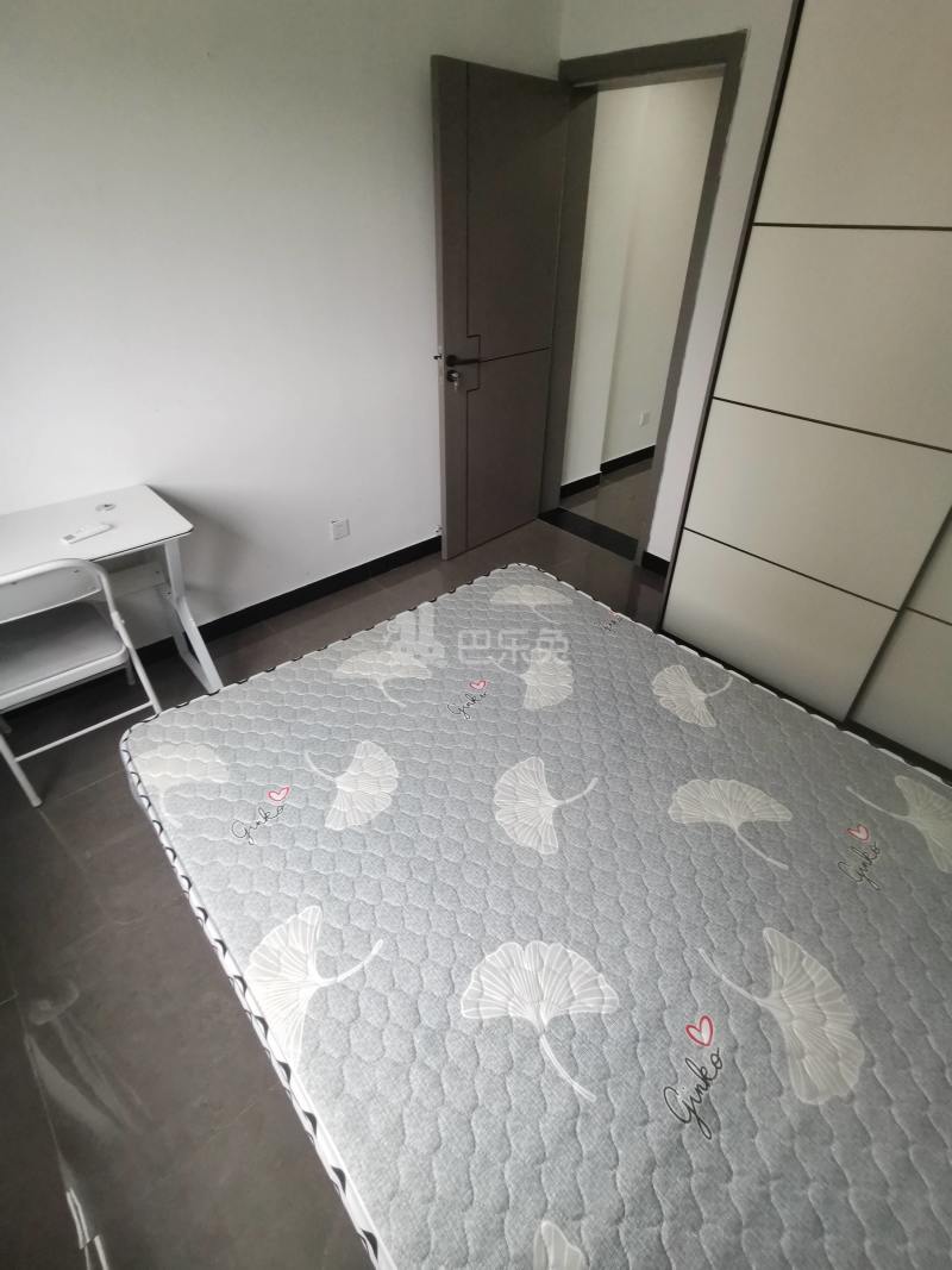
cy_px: 635
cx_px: 476
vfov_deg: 91.0
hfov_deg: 74.7
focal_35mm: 17
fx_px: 623
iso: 200
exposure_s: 1/50
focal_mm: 2.23
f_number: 2.2
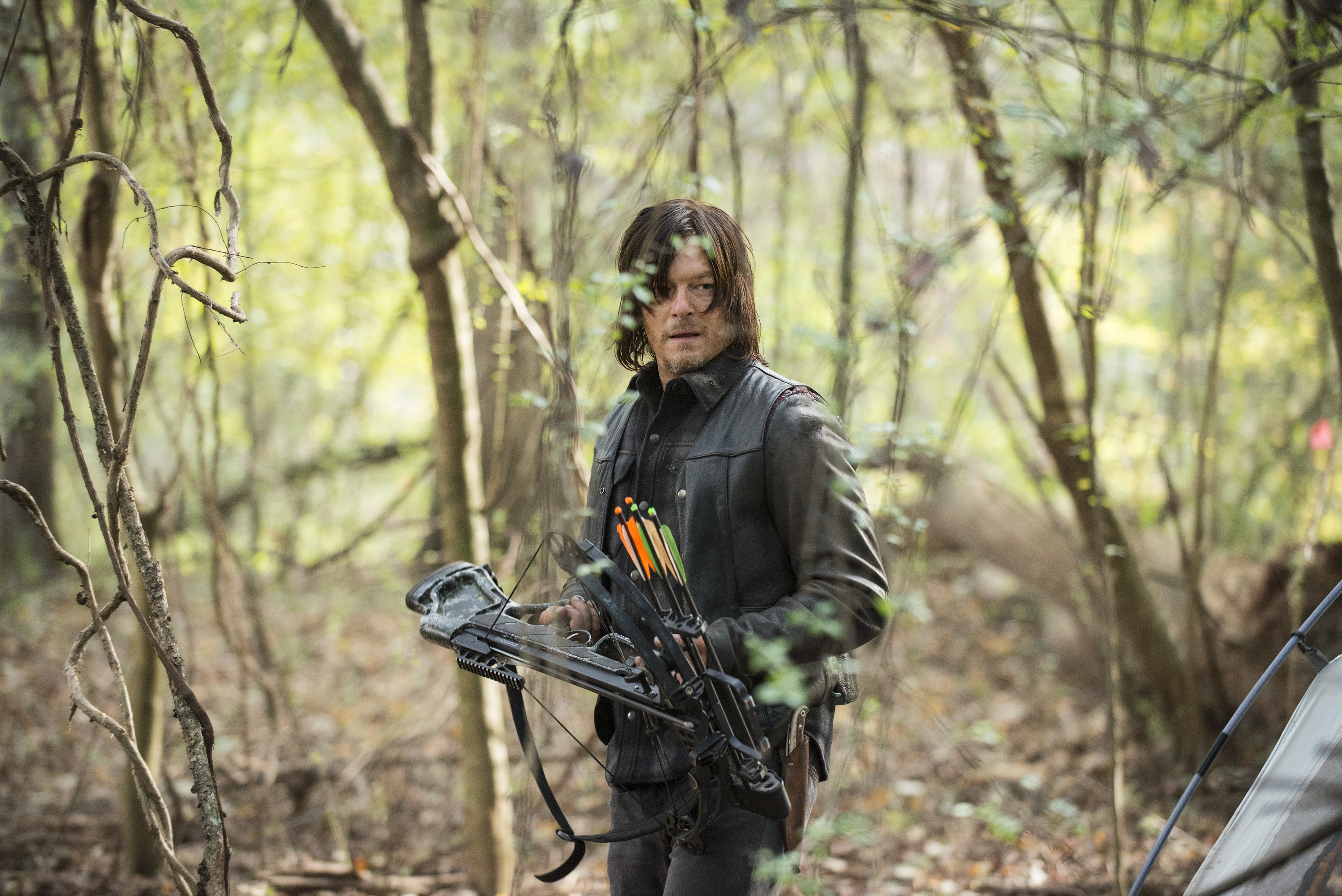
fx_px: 4475
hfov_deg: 17.1
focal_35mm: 120
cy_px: 448
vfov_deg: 11.4
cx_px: 671
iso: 1600
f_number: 2.8
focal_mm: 120
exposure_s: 1/160
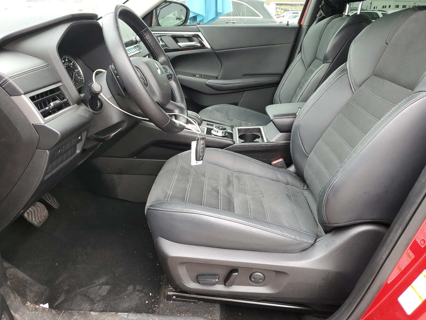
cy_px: 160
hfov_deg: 67.3
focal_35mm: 26
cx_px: 213
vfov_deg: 53.1
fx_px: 320
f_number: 1.5
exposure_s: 1/120
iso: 89
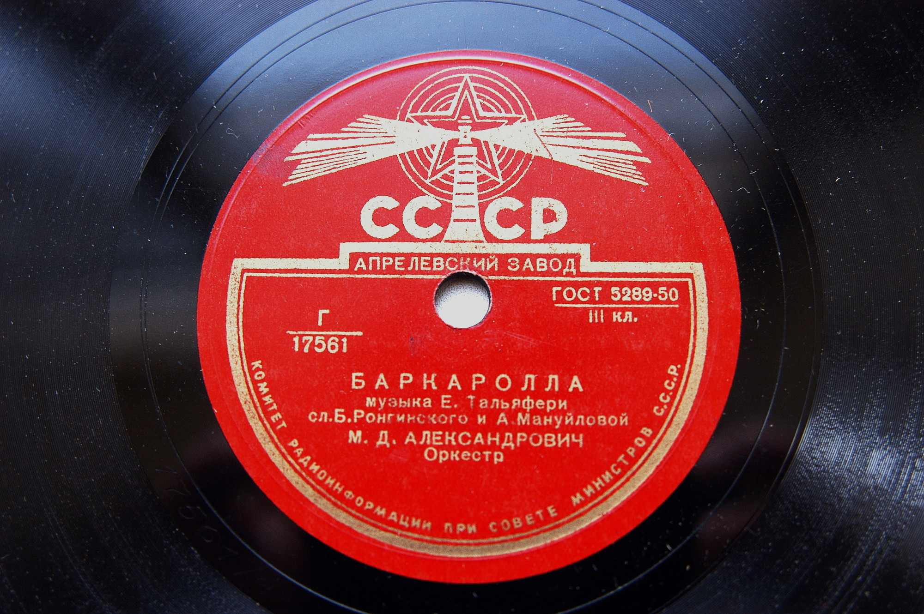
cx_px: 462
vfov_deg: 25.7
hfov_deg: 37.9
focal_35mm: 52
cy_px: 307
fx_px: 1346
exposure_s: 1/60
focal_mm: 35
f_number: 4
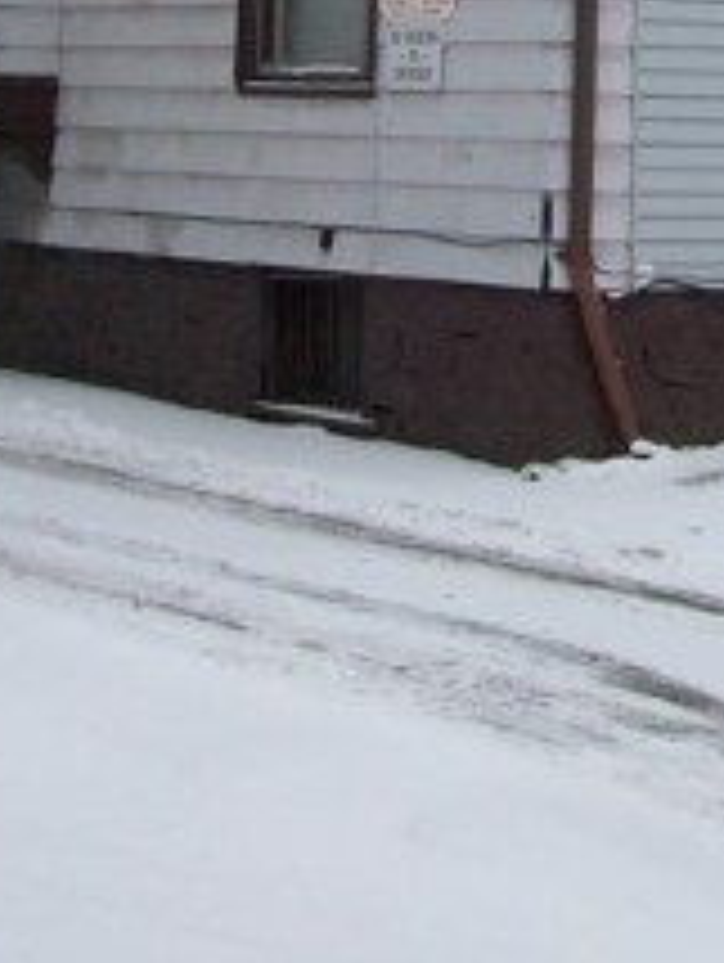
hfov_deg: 11.8
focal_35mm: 122
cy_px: -256
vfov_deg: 15.4
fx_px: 3395
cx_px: 940
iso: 64
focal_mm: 5.7
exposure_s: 1/302
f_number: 5.5
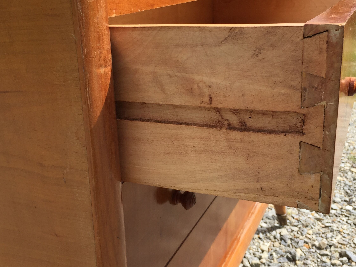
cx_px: 198
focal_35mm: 42
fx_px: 432
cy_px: 112
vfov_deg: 34.3
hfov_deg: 44.7
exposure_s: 1/1364
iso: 32
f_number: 2.2
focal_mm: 4.15
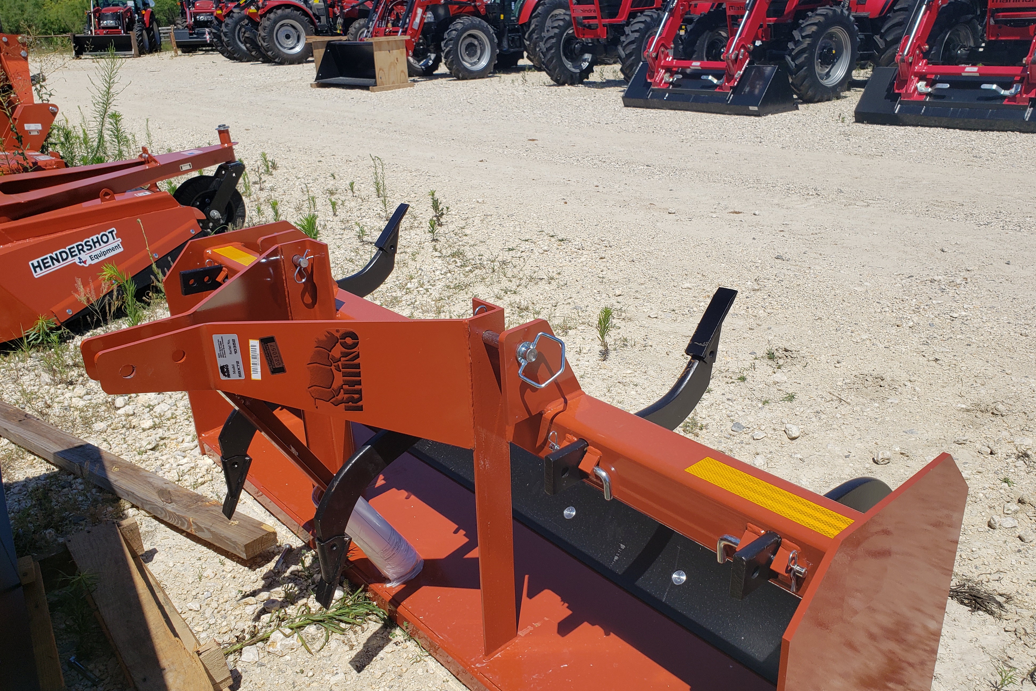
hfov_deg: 65.5
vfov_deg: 46.4
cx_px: 524
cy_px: 347
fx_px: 806
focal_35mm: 28
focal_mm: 4.3
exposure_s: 1/2612
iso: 50
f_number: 2.4
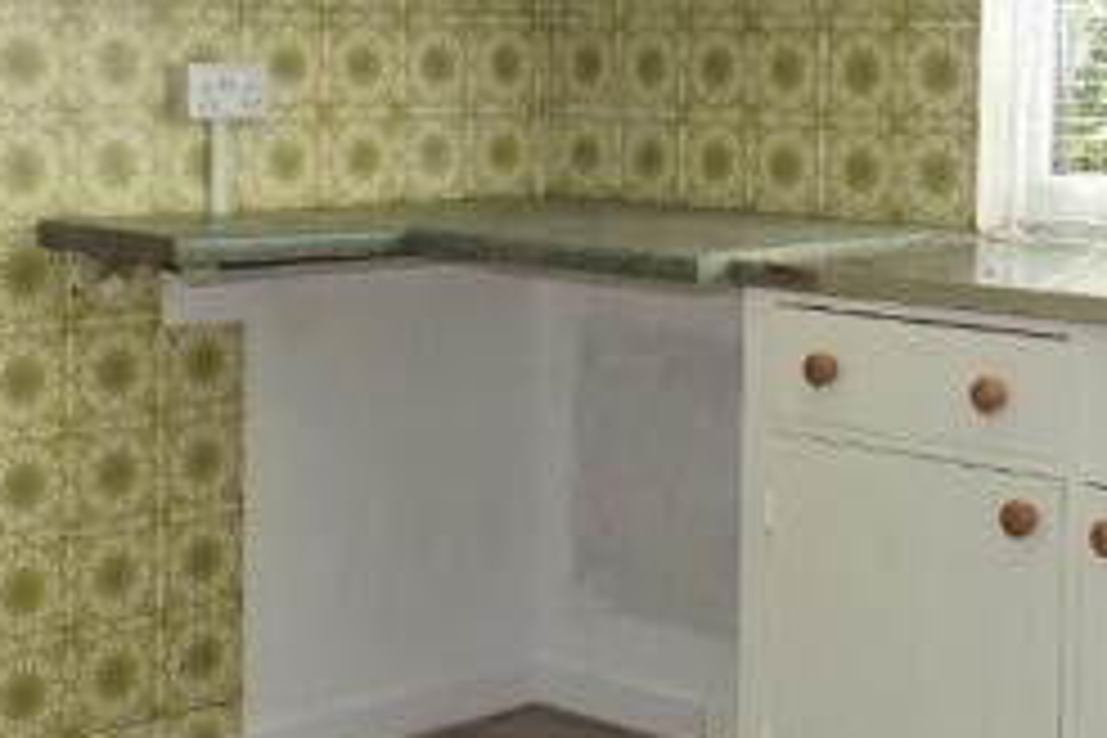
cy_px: 151
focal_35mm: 72
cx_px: 799
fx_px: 2214
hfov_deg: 27.8
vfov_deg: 18.8
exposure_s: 1/60
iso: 125
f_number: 7.1
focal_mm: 18
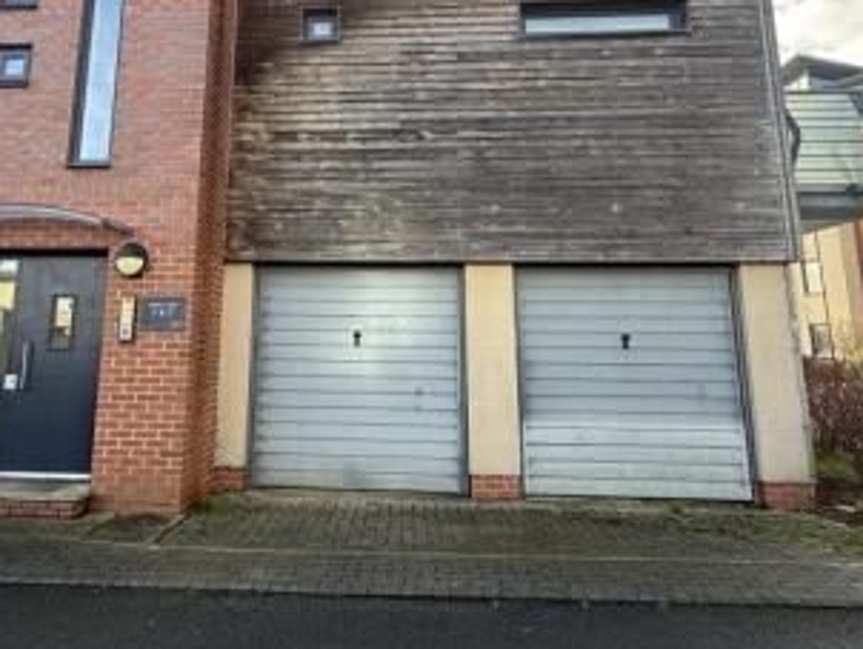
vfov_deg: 50.3
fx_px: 674
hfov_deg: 64.8
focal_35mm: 27
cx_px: 353
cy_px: 207
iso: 50
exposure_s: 1/144
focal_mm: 2.22
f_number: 2.2
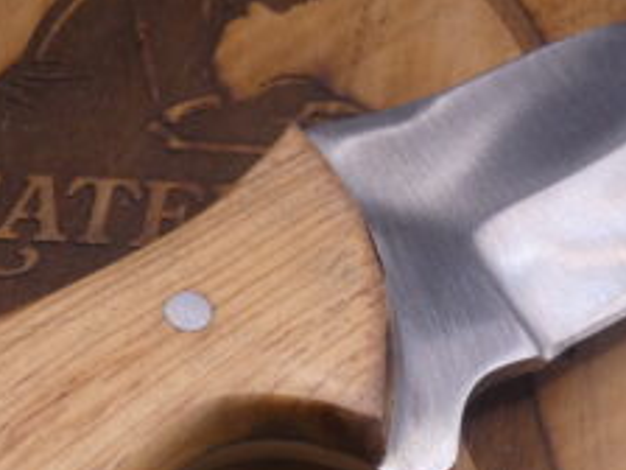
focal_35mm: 115
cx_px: 151
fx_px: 2080
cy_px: 425
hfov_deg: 17.0
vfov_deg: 12.8
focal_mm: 7.8
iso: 200
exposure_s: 1/80
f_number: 3.7
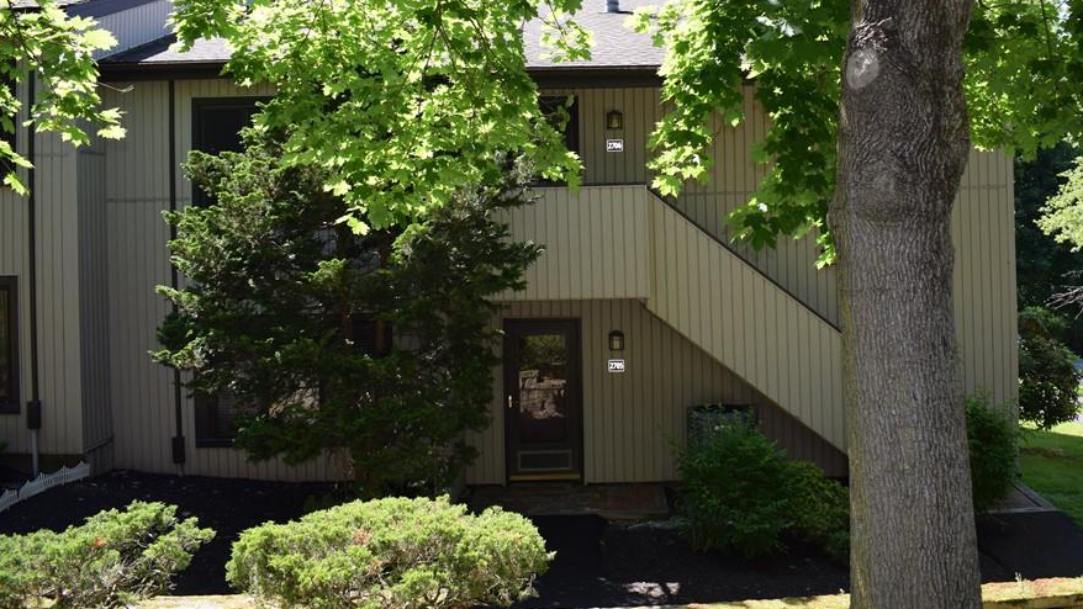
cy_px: 194
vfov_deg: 33.4
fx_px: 1005
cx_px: 628
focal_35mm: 35
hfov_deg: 56.4
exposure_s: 1/125
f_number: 5.6
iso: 110
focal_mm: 18
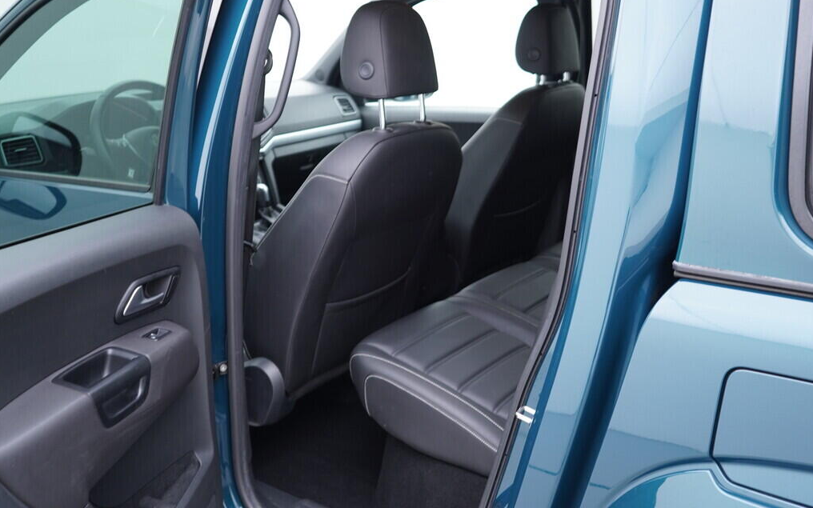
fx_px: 820
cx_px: 407
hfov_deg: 52.7
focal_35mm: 37
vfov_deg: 34.4
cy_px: 244
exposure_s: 1/40
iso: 250
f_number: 2.8
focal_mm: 24
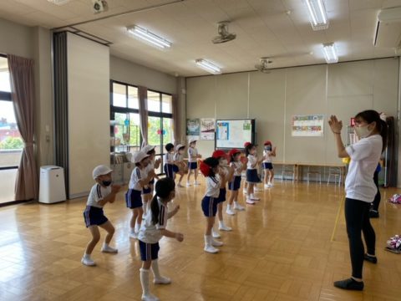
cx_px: 200
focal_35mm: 26
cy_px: 150
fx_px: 301
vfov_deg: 53.1
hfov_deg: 67.3
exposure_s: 1/122
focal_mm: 4.25
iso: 64
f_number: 1.8
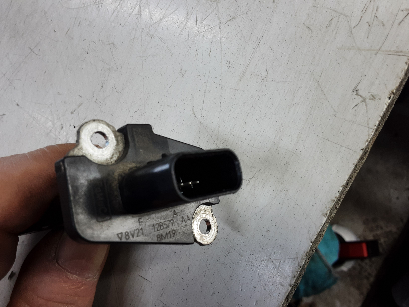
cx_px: 204
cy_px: 154
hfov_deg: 65.3
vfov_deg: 51.4
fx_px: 319
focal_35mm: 27
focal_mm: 2.91
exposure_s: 1/50
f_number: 1.9
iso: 50
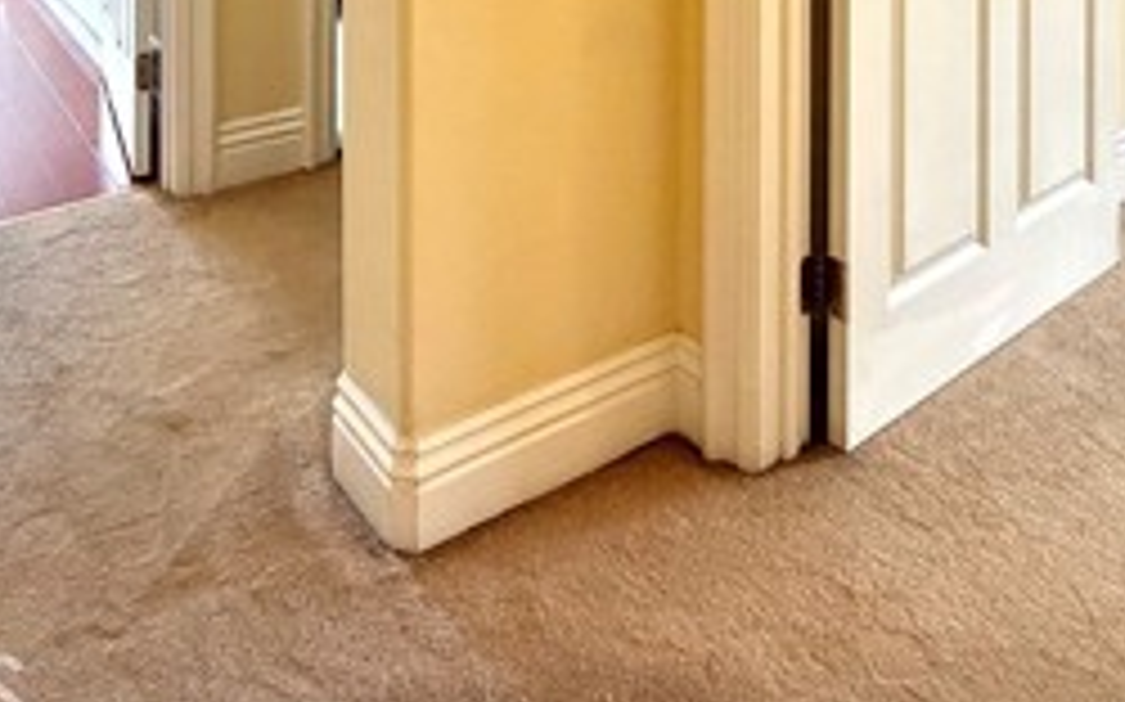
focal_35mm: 38
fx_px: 1165
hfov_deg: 51.4
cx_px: 486
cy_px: -320
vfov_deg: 25.9
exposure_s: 1/120
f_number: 2.2
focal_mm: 2.22
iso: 125
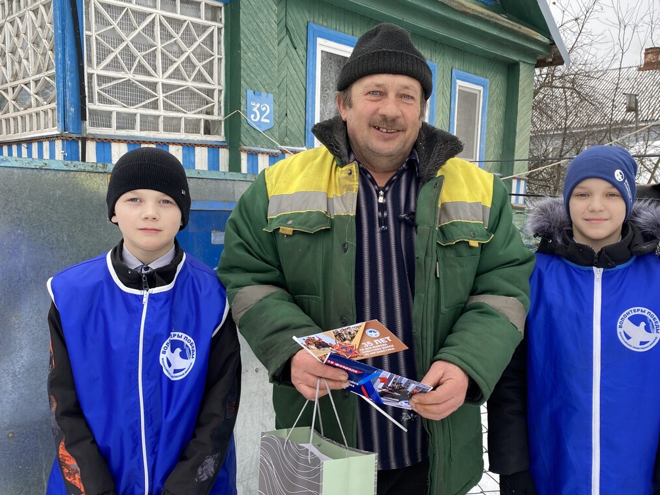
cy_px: 281
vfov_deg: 45.4
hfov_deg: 58.1
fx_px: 591
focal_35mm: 31
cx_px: 381
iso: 32
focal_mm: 4.25
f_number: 1.8
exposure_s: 1/189
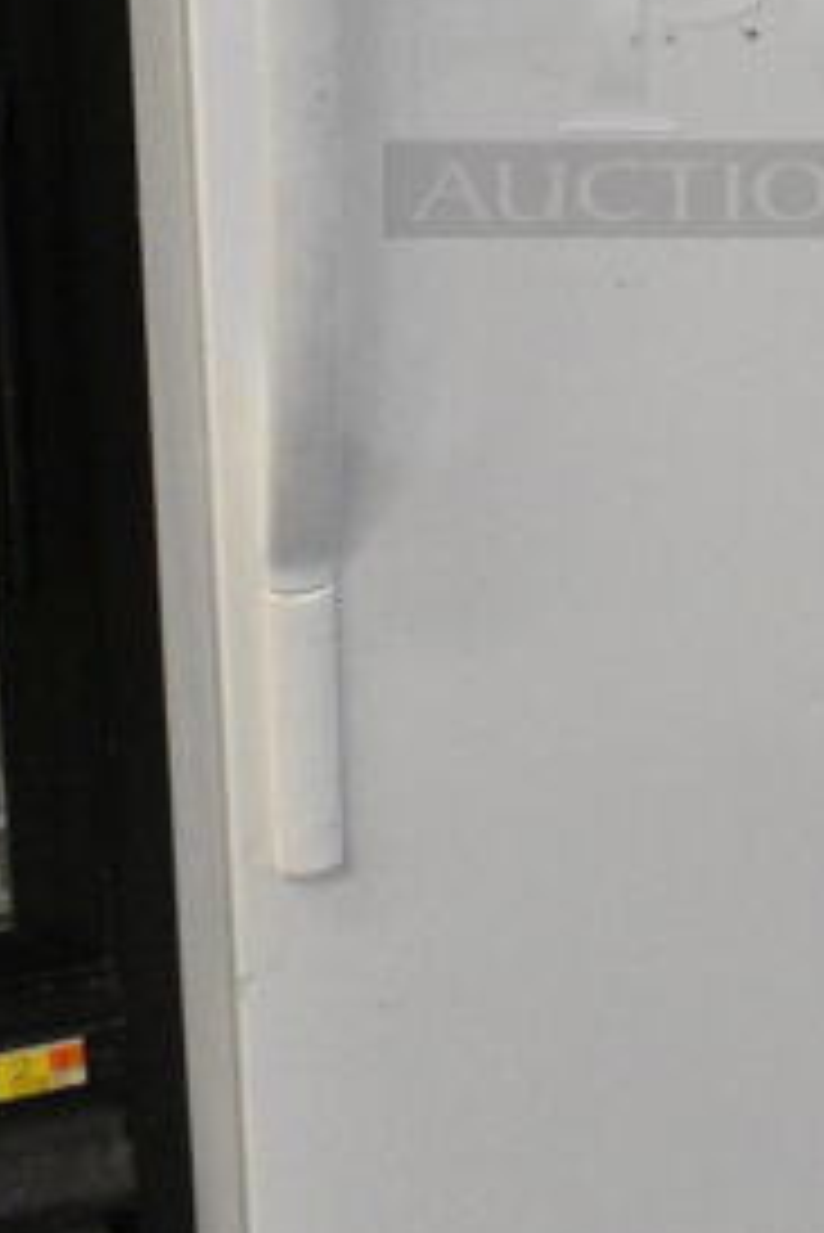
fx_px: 3086
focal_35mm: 90
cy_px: 2
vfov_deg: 21.8
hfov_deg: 14.9
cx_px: 887
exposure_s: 1/320
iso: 6400
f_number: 9
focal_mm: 18
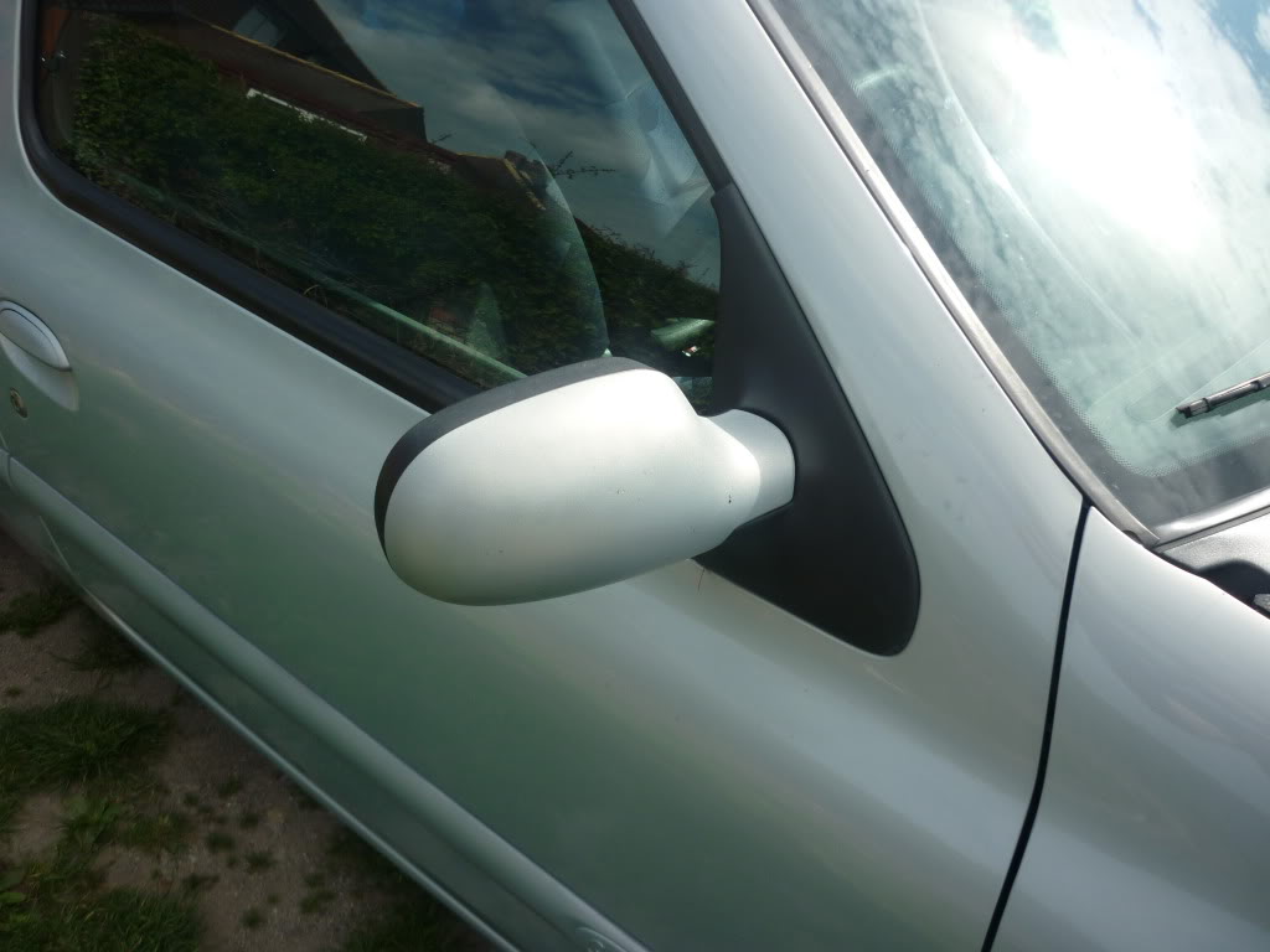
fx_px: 1211
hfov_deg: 55.4
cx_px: 635
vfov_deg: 42.9
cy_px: 476
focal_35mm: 33
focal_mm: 5.5
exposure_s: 1/800
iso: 80
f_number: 2.8
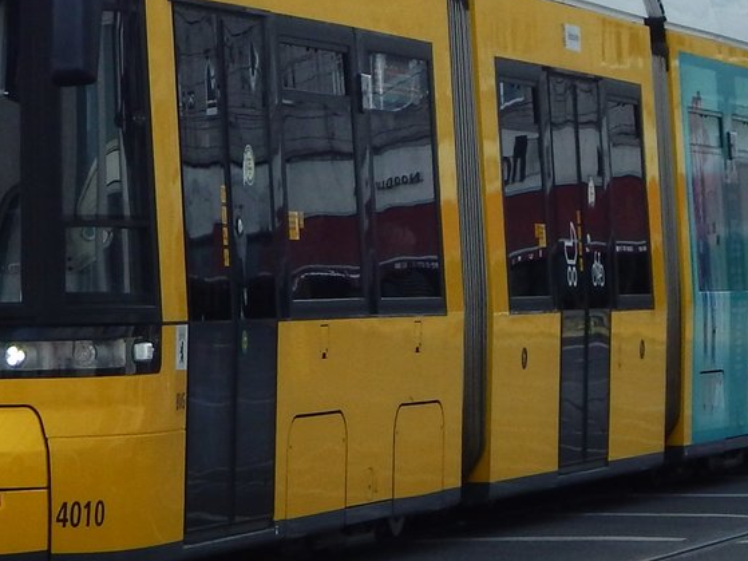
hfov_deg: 12.3
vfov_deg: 9.2
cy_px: 115
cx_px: 264
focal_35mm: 161
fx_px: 3478
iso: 125
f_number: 4.2
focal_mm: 13.5
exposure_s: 1/800
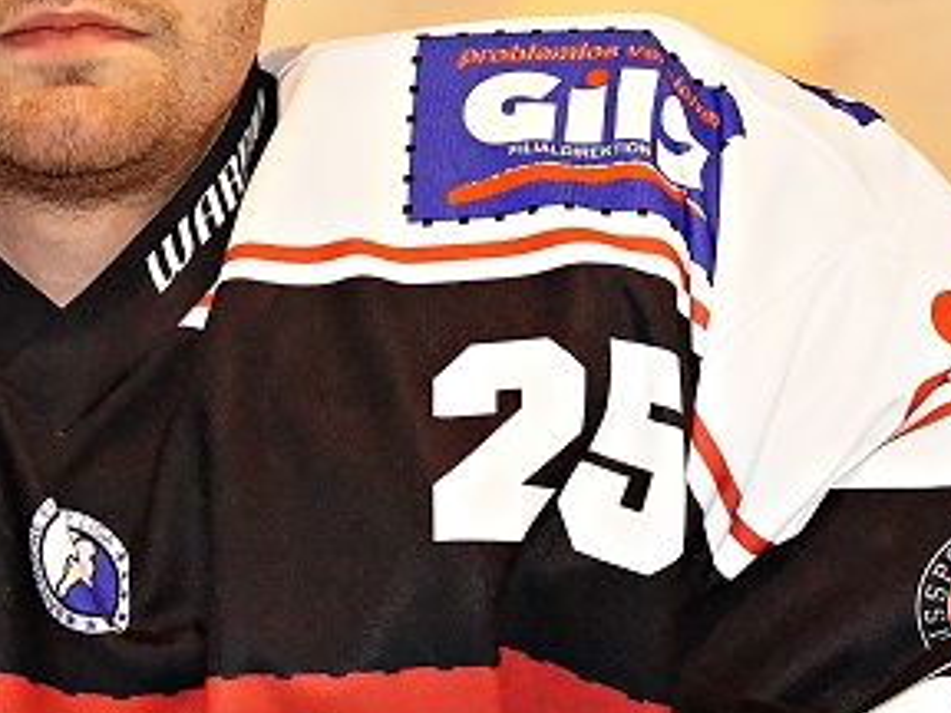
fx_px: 7115
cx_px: 158
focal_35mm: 259
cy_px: 213
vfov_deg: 5.7
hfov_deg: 7.6
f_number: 5
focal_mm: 70
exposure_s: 1/160
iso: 6400
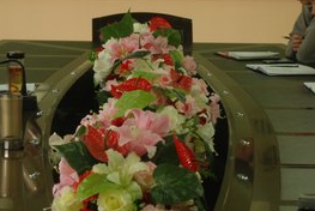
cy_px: 27
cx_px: 157
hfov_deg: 10.7
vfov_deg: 7.2
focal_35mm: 192
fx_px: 1682
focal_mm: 42
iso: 400
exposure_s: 1/13
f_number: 5.6
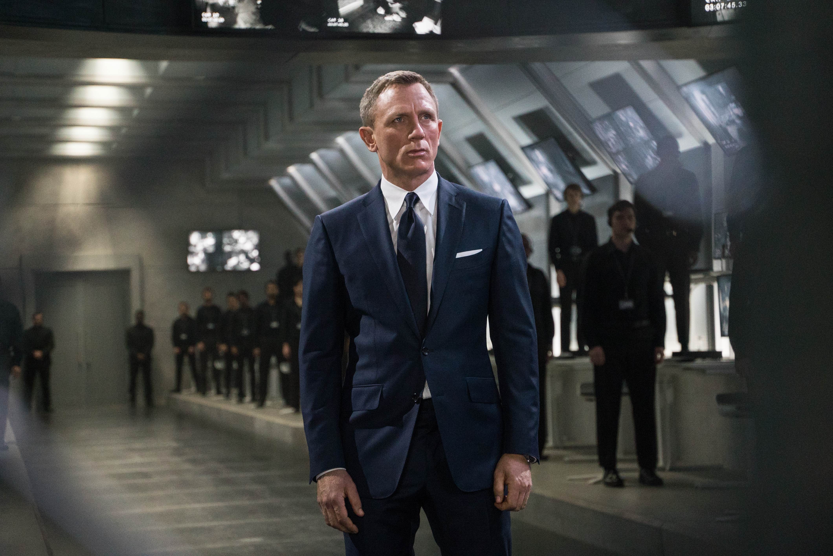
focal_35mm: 87
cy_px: 278
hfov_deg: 23.4
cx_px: 416
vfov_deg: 15.7
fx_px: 2014
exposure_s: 1/160
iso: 4000
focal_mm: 87
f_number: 5
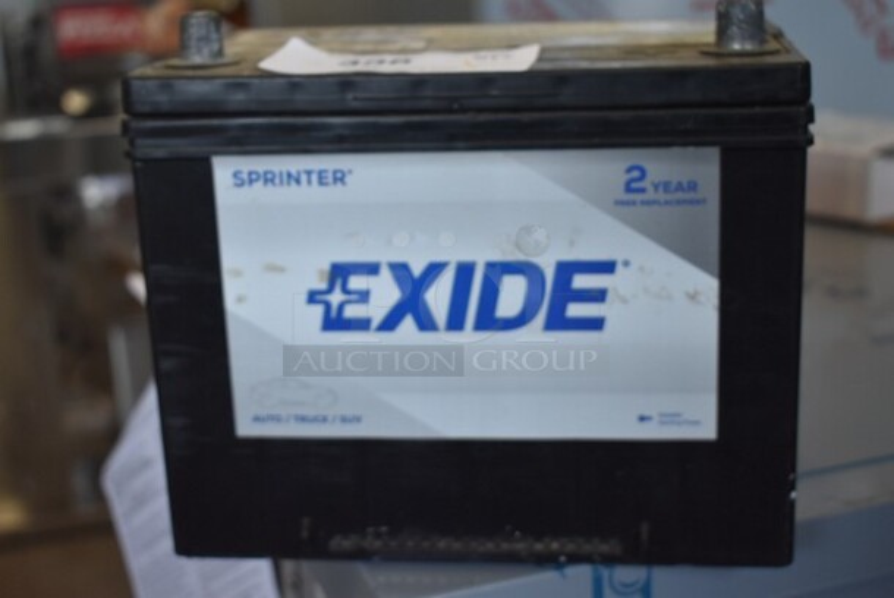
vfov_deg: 23.8
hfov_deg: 35.0
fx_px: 1417
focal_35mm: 57
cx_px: 447
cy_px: 299
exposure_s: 1/200
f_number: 4.8
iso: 800
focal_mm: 38
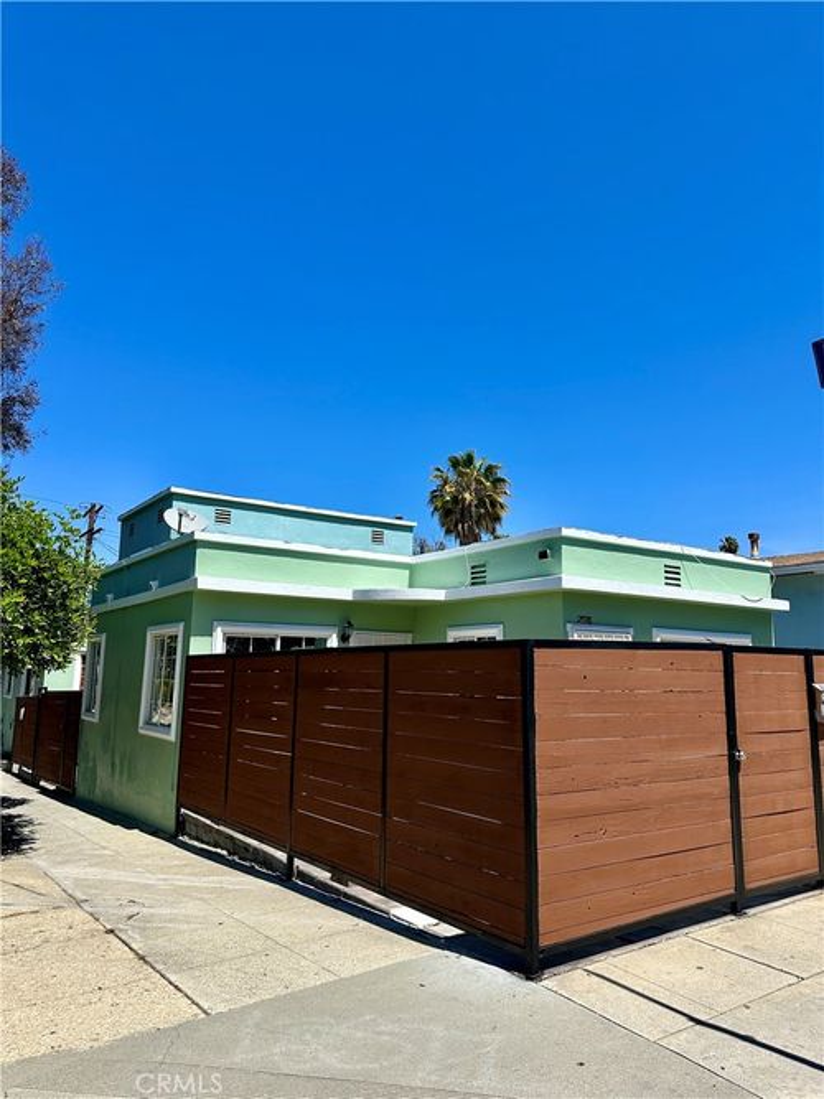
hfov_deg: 56.8
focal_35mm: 24
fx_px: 762
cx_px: 412
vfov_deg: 71.6
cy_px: 550
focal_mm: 6.86
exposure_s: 1/5263
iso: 80
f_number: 1.78
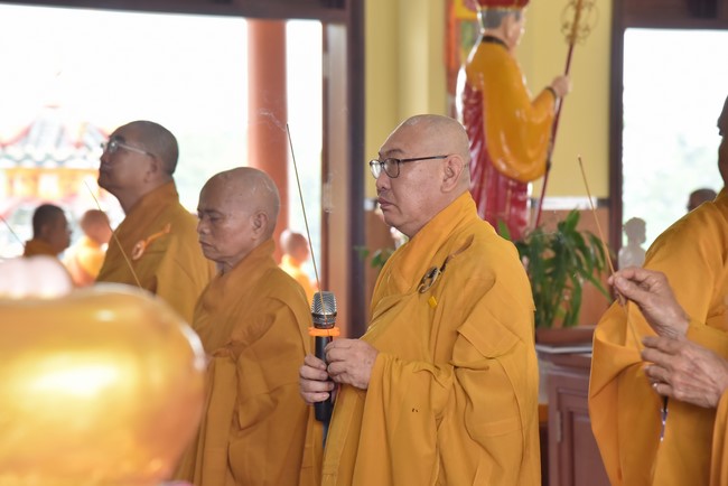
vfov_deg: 11.4
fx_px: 2428
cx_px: 364
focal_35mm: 120
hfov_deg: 17.1
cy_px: 243
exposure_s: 1/100
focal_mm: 120
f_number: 5.6
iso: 1250
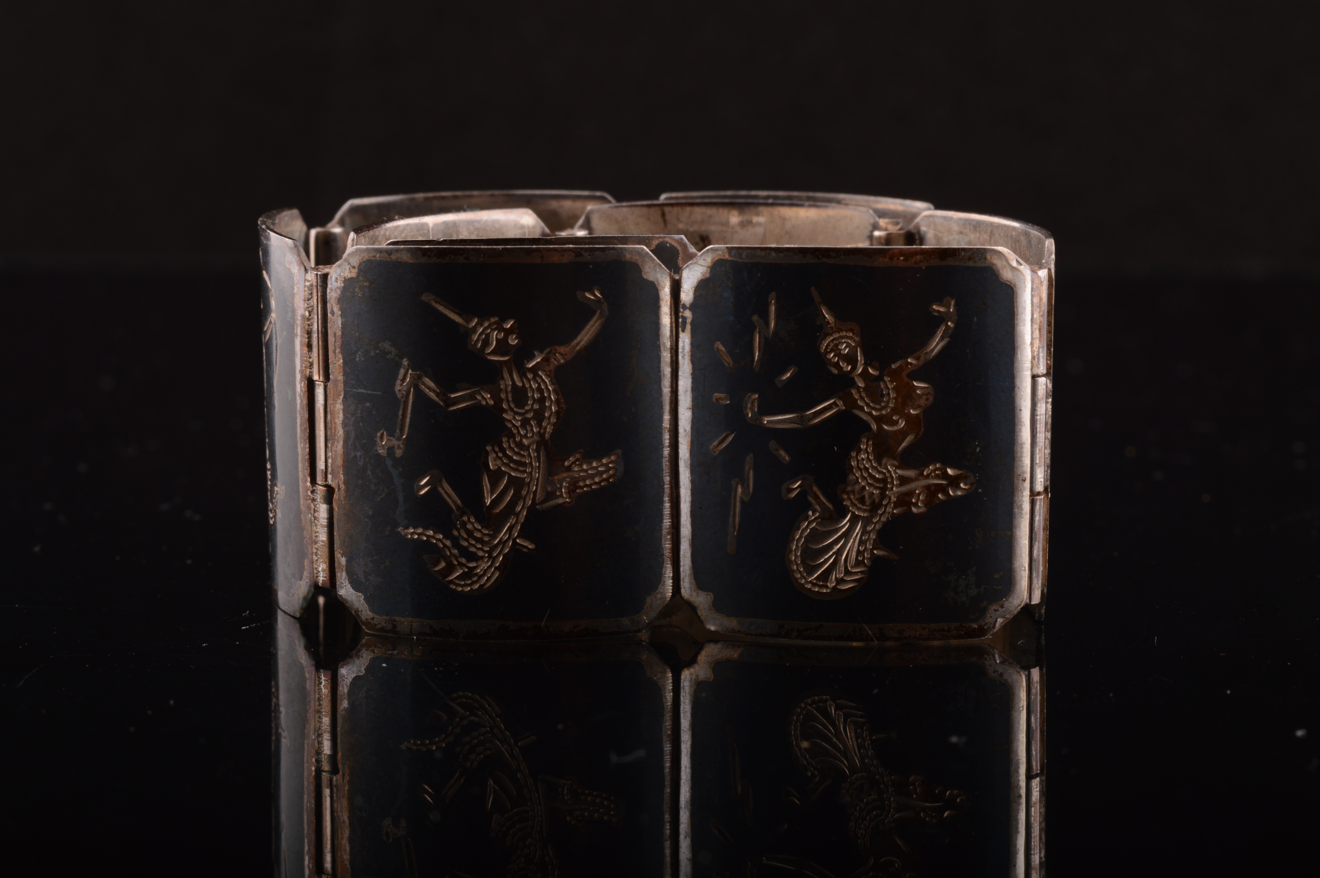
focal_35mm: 90
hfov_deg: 22.6
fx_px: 3297
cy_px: 439
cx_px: 660
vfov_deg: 15.2
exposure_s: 1/200
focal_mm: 60
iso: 100
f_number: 20
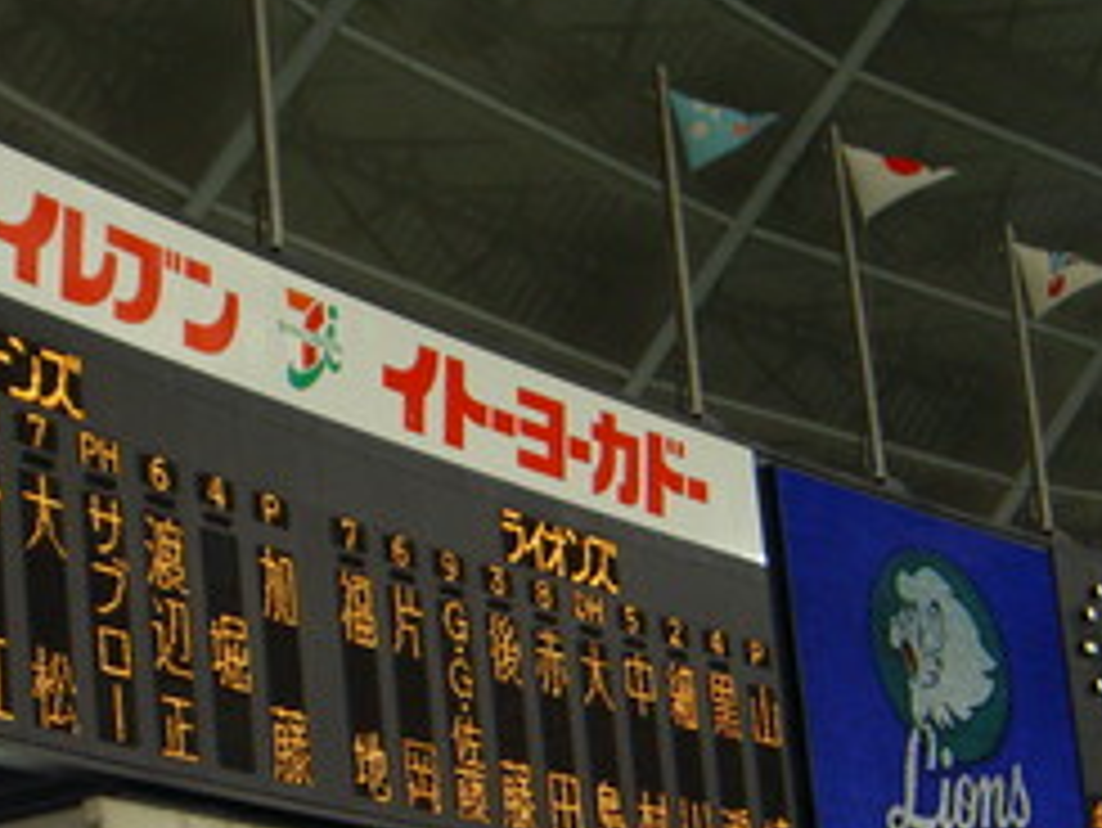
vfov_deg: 13.4
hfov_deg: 17.9
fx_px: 3504
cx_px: 549
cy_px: 616
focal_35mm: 110
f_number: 3.8
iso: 200
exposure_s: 1/80
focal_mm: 9.9
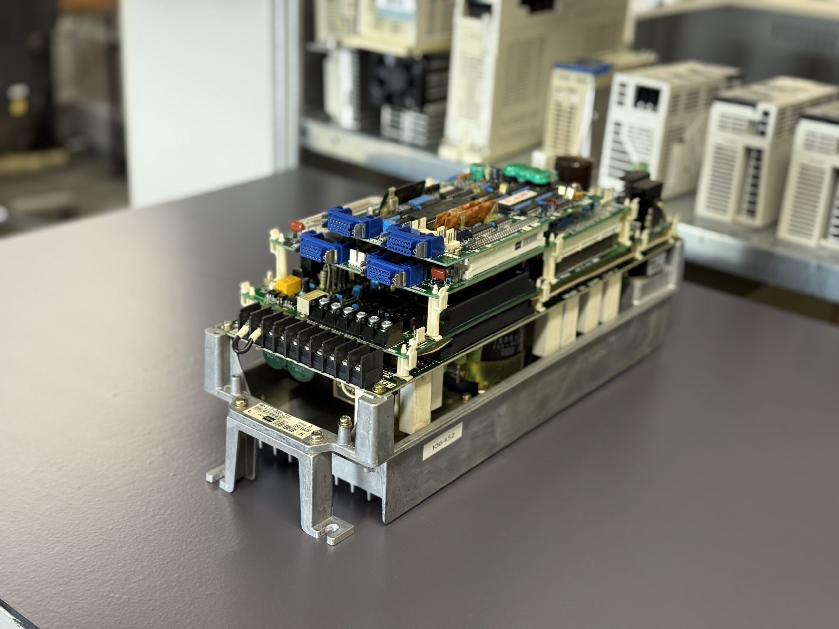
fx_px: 1163
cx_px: 420
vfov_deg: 30.3
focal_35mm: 48
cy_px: 314
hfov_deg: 39.7
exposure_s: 1/50
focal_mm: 6.76
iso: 160
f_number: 1.78
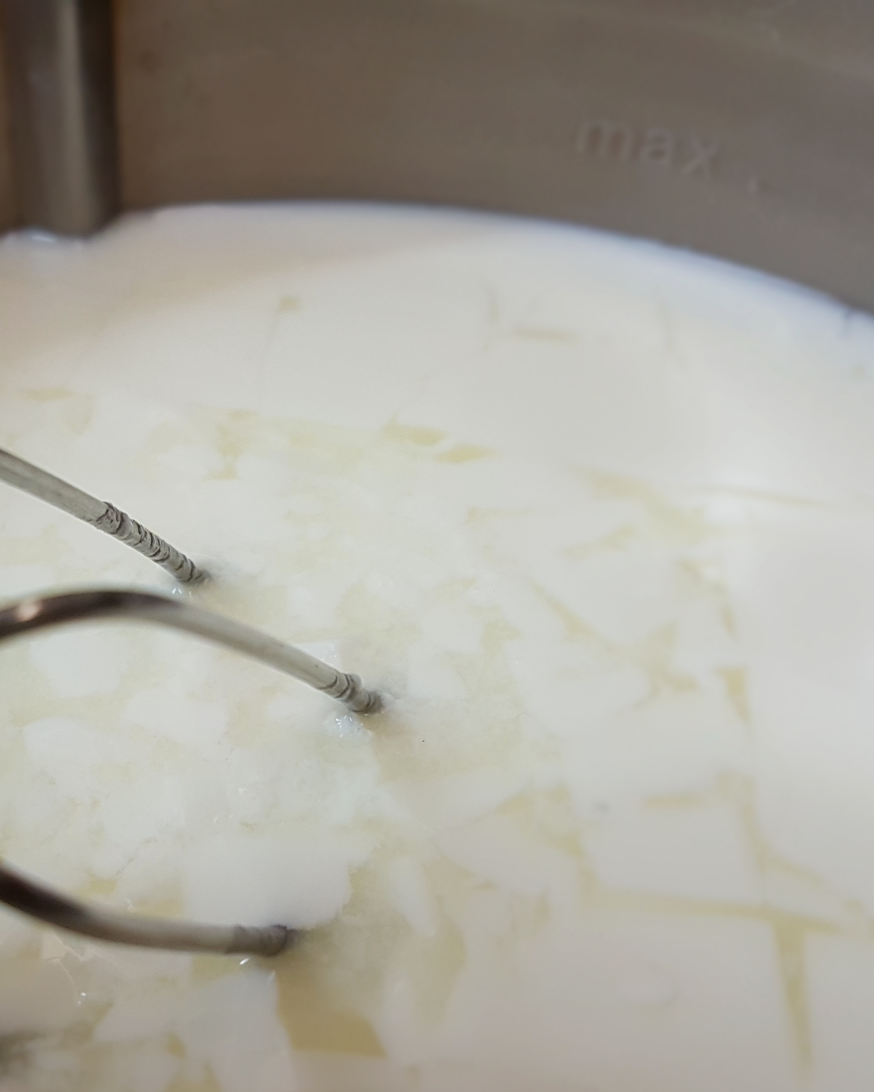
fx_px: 1293
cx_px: 161
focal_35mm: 40
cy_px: 626
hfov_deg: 36.0
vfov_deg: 45.7
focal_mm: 4.2
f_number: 1.7
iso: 125
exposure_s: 1/50
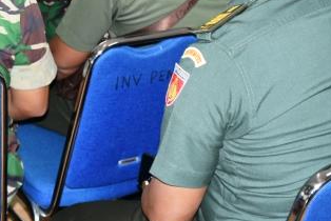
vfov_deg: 13.0
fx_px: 944
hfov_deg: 19.8
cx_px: 100
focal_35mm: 103
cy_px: -52
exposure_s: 1/60
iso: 400
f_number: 4
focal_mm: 21
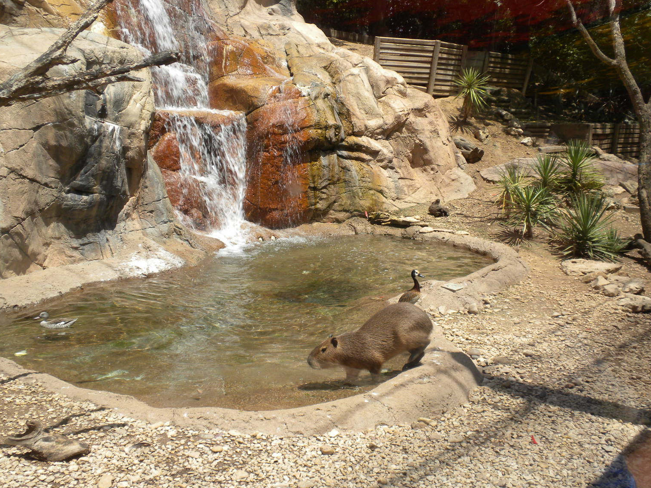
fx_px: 733
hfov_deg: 47.9
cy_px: 256
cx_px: 334
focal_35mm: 39
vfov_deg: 36.8
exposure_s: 1/70
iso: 64
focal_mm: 6.6
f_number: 10
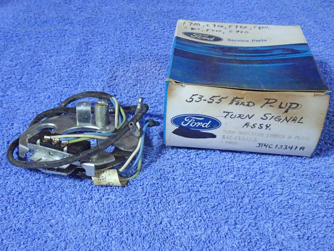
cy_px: 126
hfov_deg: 49.0
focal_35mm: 38
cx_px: 167
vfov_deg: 37.7
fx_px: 367
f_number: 4
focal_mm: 6.56
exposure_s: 1/50
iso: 1600
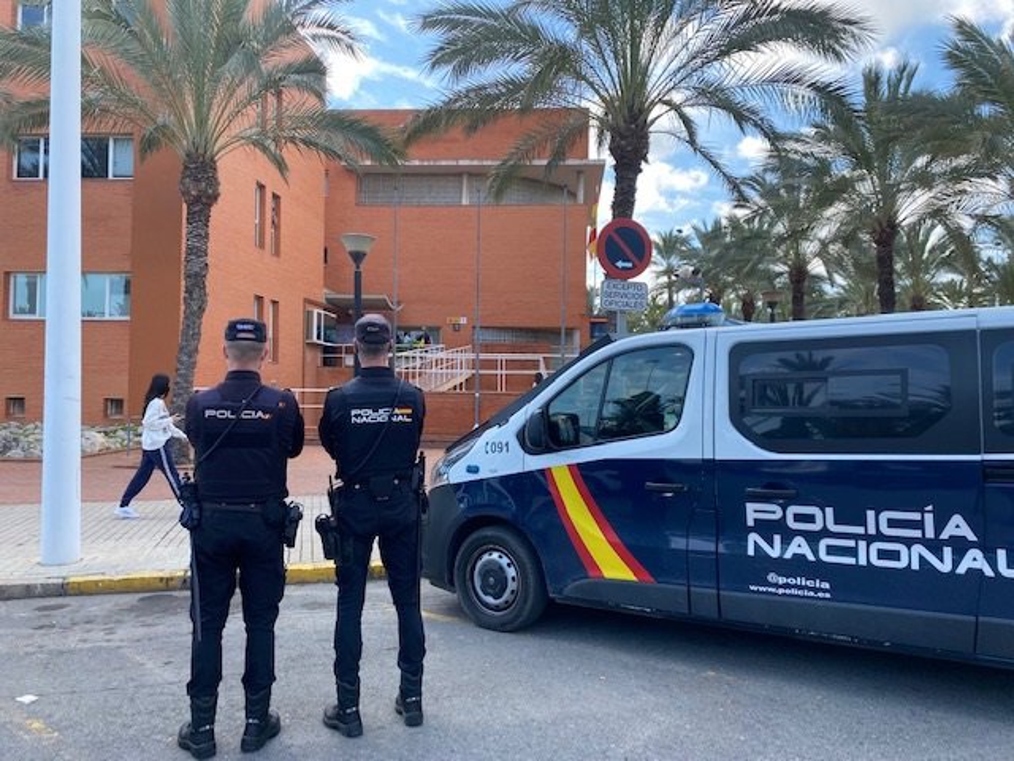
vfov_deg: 53.1
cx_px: 507
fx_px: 762
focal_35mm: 26
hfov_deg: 67.3
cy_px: 380
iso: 32
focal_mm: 4.25
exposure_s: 1/633
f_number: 1.8
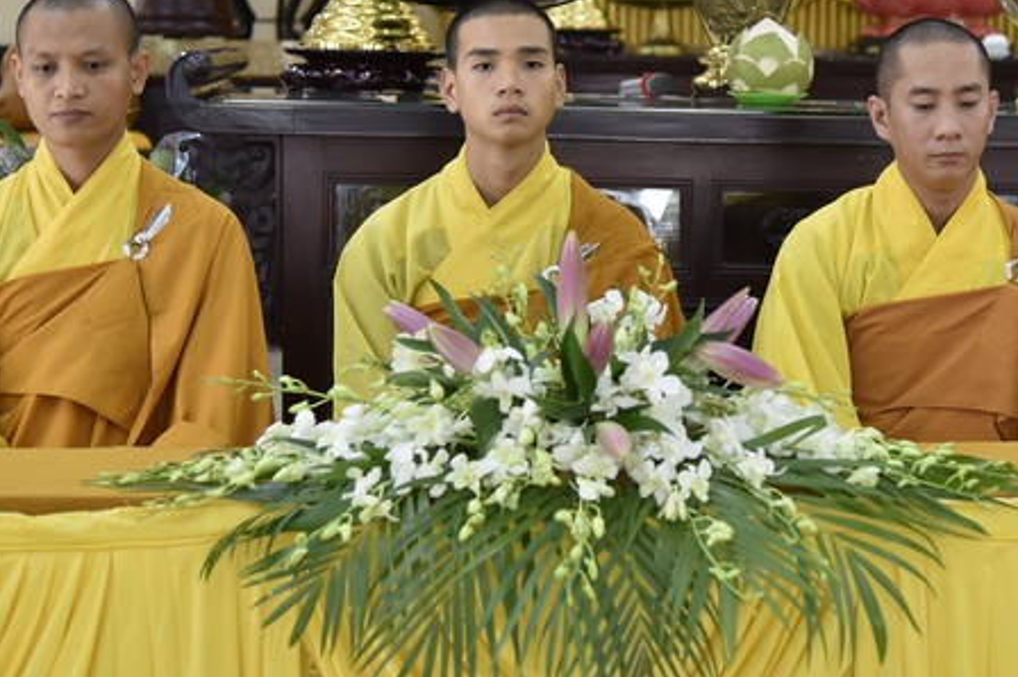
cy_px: 190
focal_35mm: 90
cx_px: 593
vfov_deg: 15.1
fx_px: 2543
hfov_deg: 22.6
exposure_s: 1/50
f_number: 4
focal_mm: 62
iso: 800
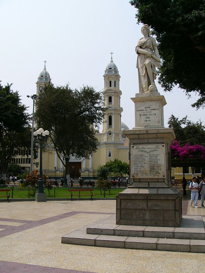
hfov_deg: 39.7
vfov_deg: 51.3
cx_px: 102
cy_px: 136
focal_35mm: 36
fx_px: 284
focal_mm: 6
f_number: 5.6
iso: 50
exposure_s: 1/400
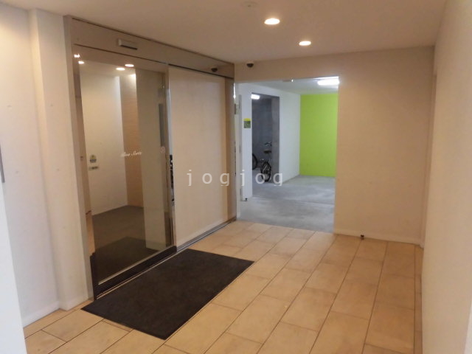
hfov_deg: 71.6
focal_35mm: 24
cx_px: 236
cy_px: 177
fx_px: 327
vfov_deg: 56.8
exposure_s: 1/40
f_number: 3.1
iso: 320
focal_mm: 4.3
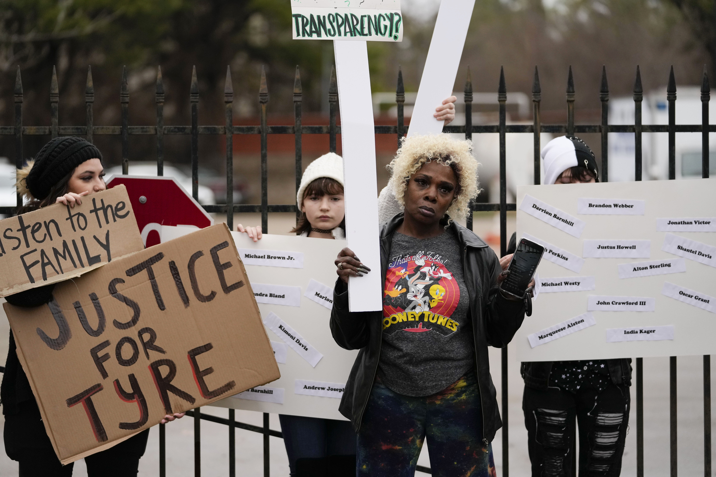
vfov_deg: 11.9
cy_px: 238
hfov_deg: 17.8
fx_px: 2287
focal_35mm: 115
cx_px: 358
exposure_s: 1/5000
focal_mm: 115
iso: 1000
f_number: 2.8
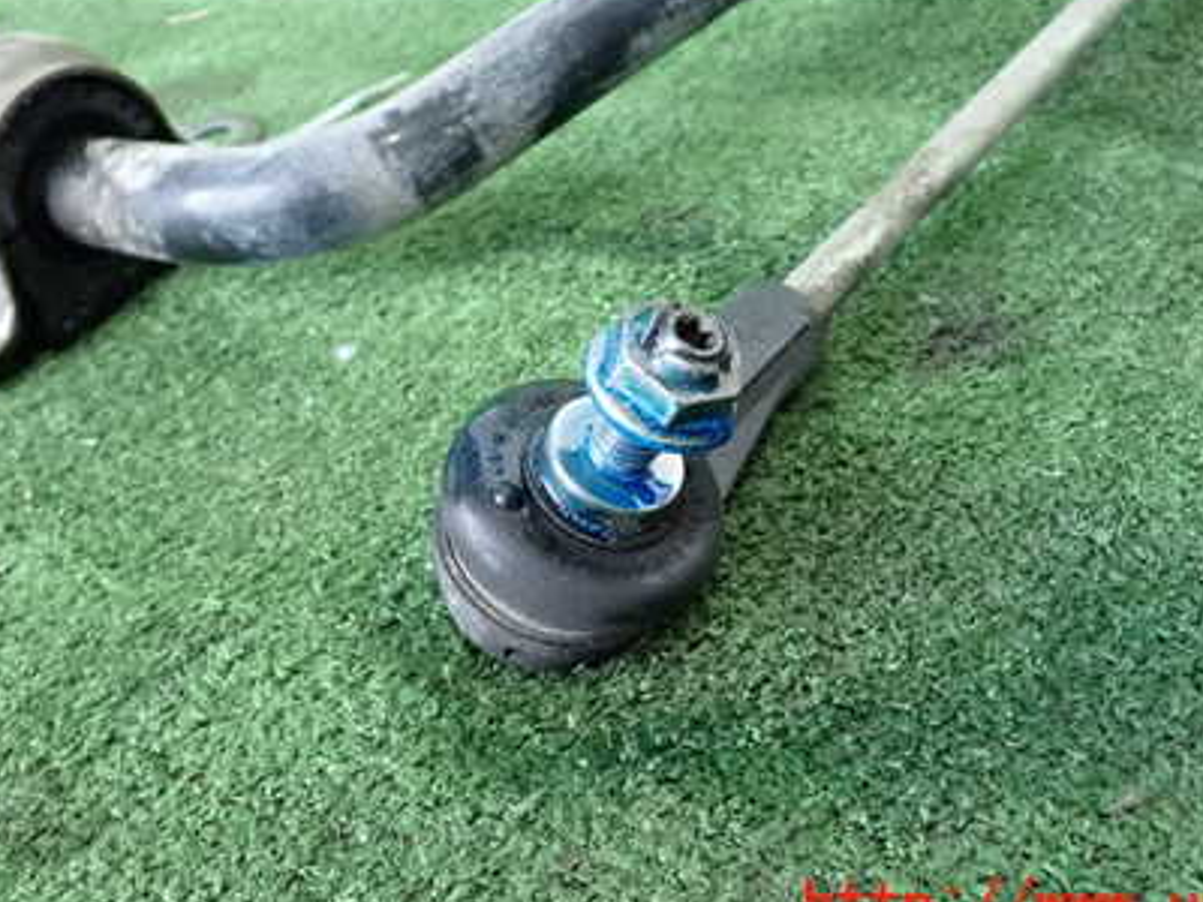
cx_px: 580
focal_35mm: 45
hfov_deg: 42.1
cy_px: 271
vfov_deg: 31.8
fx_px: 1564
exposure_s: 1/125
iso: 1250
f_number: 2.3
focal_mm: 5.4
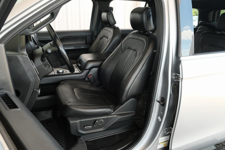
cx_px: 112
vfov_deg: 47.9
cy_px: 75
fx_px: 169
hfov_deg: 67.4
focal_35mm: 27
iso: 2500
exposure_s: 1/250
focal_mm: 18
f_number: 5
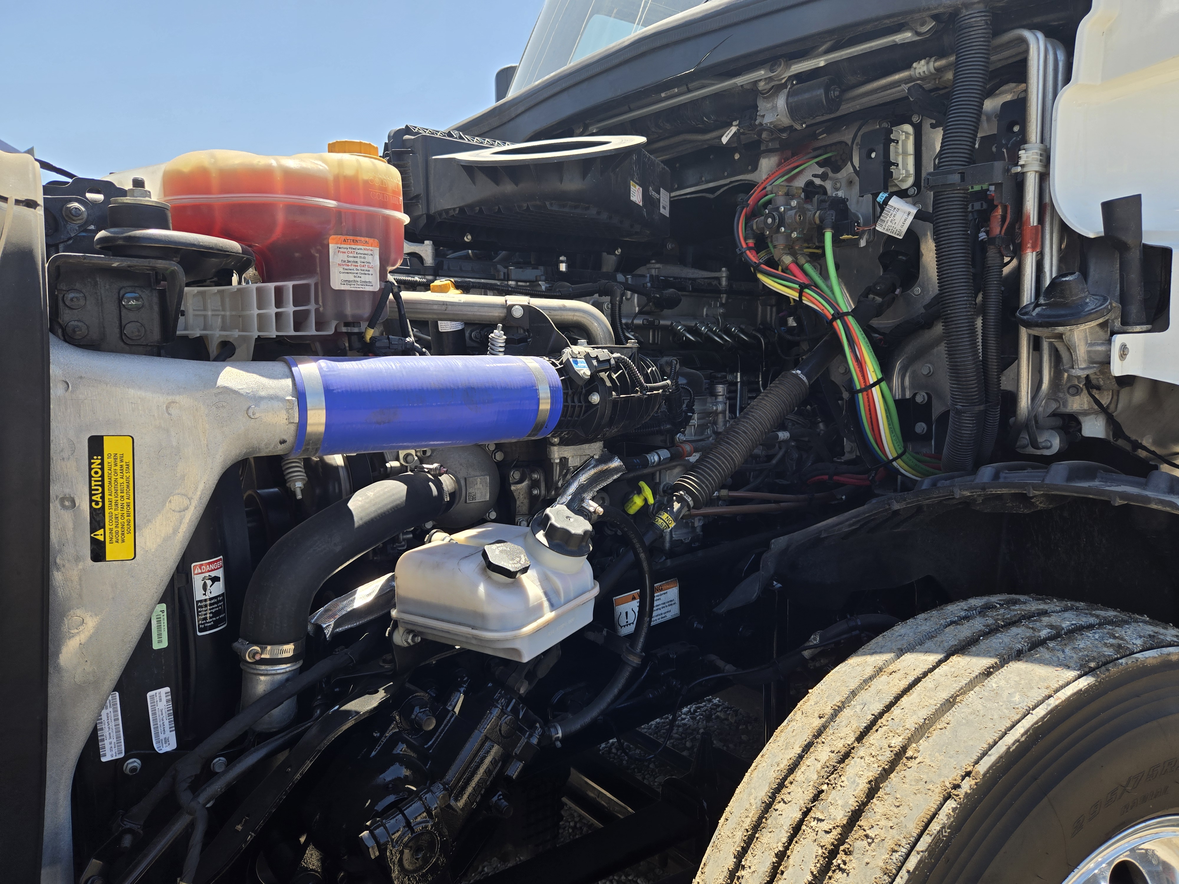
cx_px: 590
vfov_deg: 58.9
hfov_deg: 73.9
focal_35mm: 23
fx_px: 783
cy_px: 442
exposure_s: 1/765
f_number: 1.8
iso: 25
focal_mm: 5.4
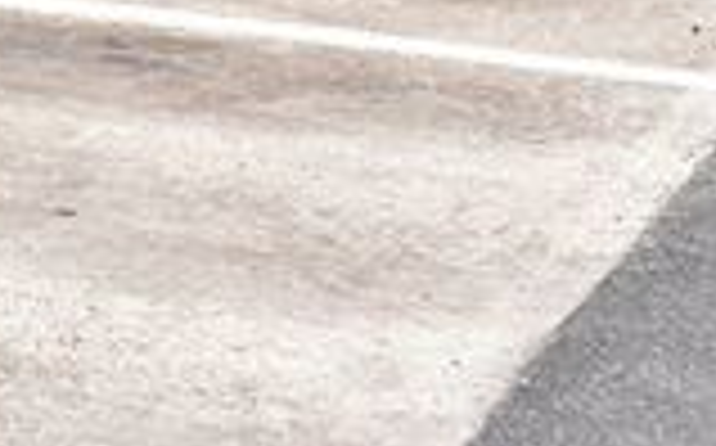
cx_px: -500
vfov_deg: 7.5
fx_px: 3237
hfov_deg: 11.8
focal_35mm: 166
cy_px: -464
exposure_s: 1/400
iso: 400
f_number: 11
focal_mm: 27
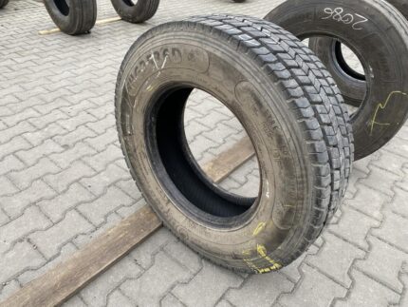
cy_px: 154
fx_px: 307
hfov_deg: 67.3
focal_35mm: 26
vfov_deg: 53.1
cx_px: 204
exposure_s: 1/122
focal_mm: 4.25
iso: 64
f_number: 1.8
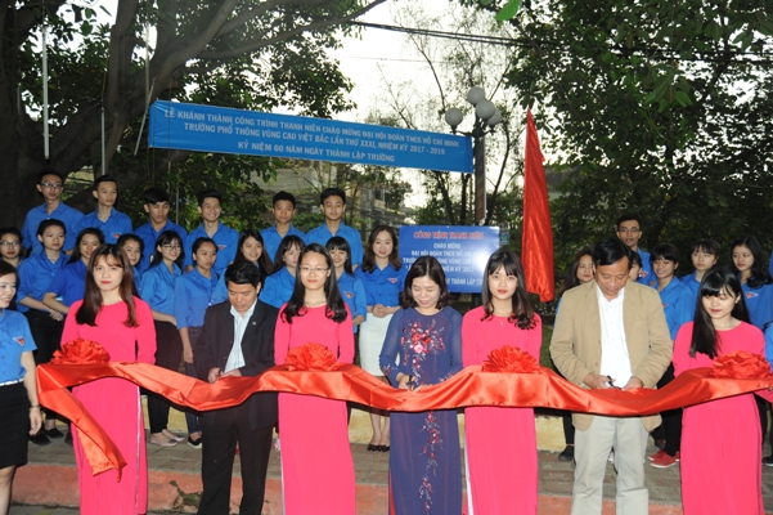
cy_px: 258
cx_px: 386
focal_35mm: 32
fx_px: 687
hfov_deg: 58.7
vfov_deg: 41.1
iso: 1250
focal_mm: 32
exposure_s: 1/80
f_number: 4.5
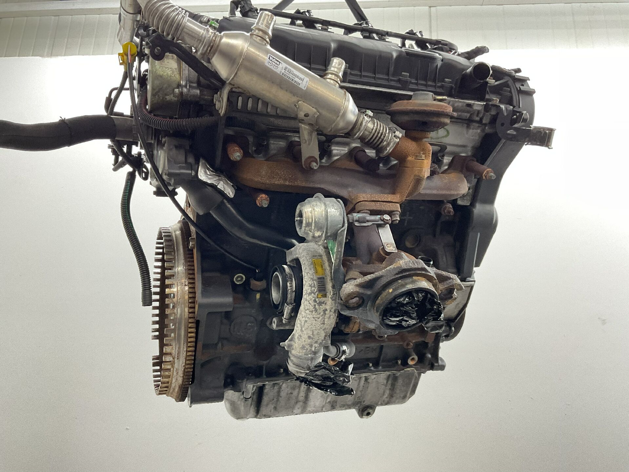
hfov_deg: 61.7
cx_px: 314
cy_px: 236
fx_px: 527
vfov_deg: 48.2
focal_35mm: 29
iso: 100
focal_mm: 3
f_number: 1.8
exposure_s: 1/50
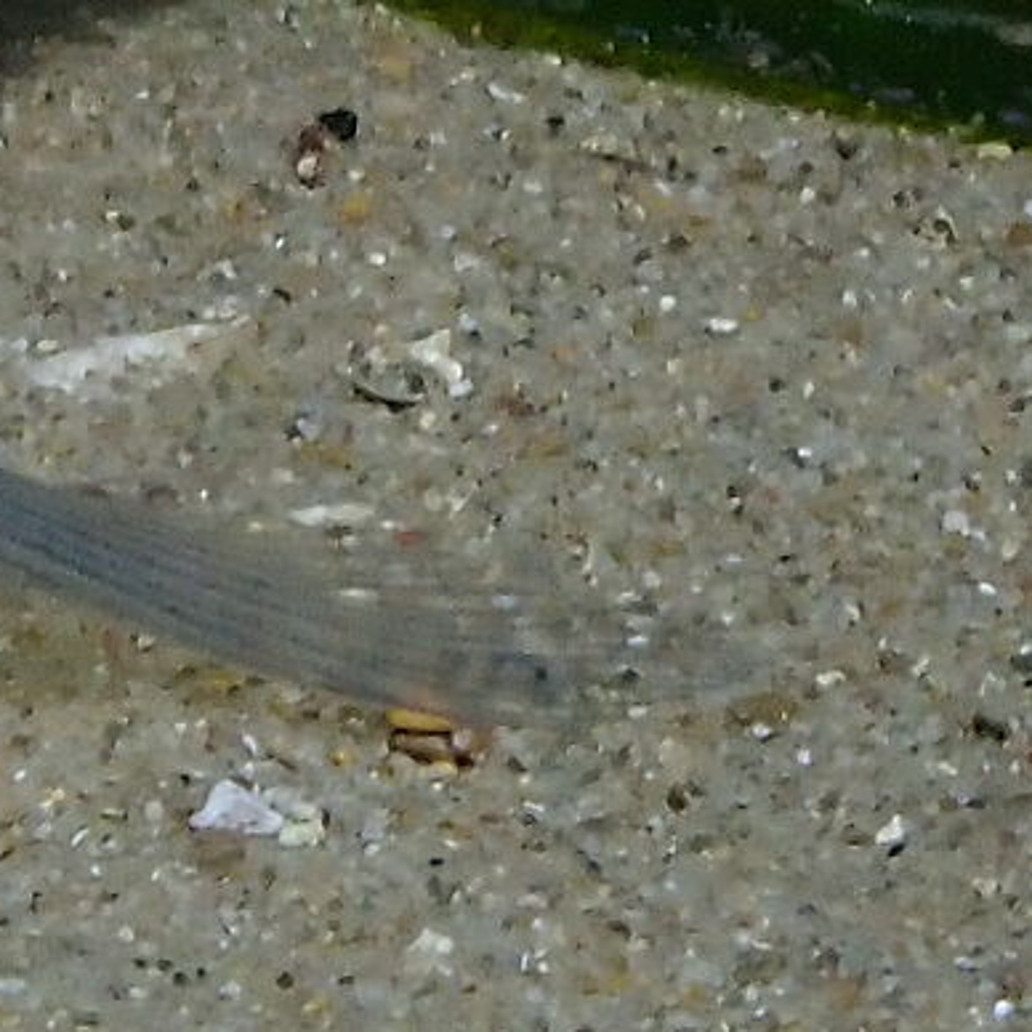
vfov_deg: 4.3
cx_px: 215
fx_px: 13660
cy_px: -415
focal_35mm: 405
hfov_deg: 4.3
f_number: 6.3
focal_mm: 13.32
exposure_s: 1/250
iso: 200
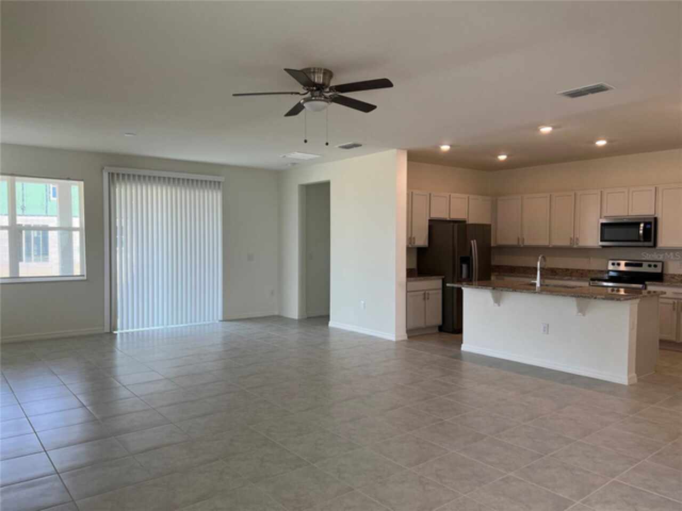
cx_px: 341
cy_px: 256
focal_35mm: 26
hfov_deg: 67.3
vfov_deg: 53.1
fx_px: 512
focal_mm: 5.7
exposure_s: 1/158
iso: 50
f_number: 1.5
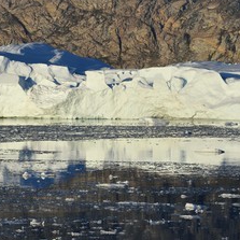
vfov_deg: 5.5
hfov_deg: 5.5
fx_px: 2518
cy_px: 143
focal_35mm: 321
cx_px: 39
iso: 200
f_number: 11
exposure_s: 1/400
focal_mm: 200
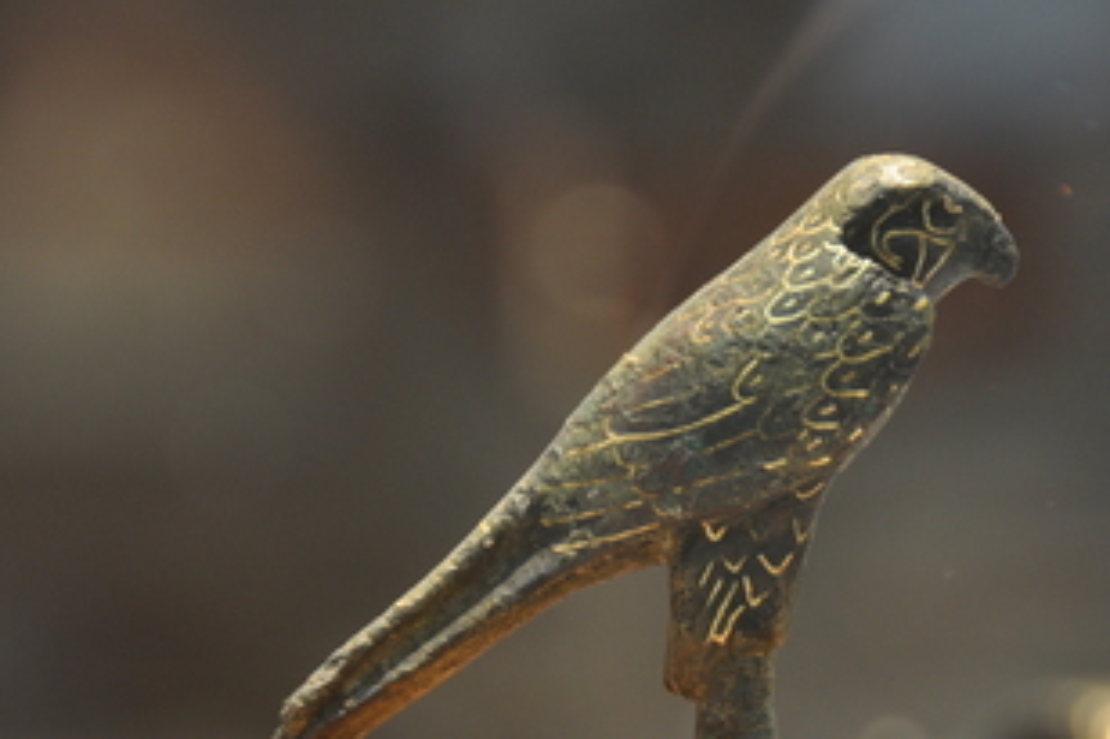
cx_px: 768
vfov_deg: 3.8
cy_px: 458
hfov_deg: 5.7
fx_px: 11217
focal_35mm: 364
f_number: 5.6
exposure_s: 1/8
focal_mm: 170
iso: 500
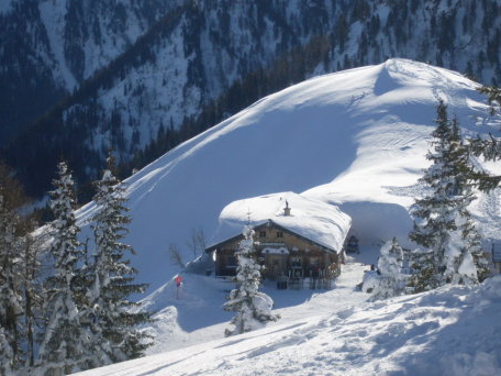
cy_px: 188
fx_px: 1737
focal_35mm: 120
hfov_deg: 16.4
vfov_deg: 12.3
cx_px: 257
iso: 80
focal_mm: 18.9
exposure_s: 1/1000
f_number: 5.2
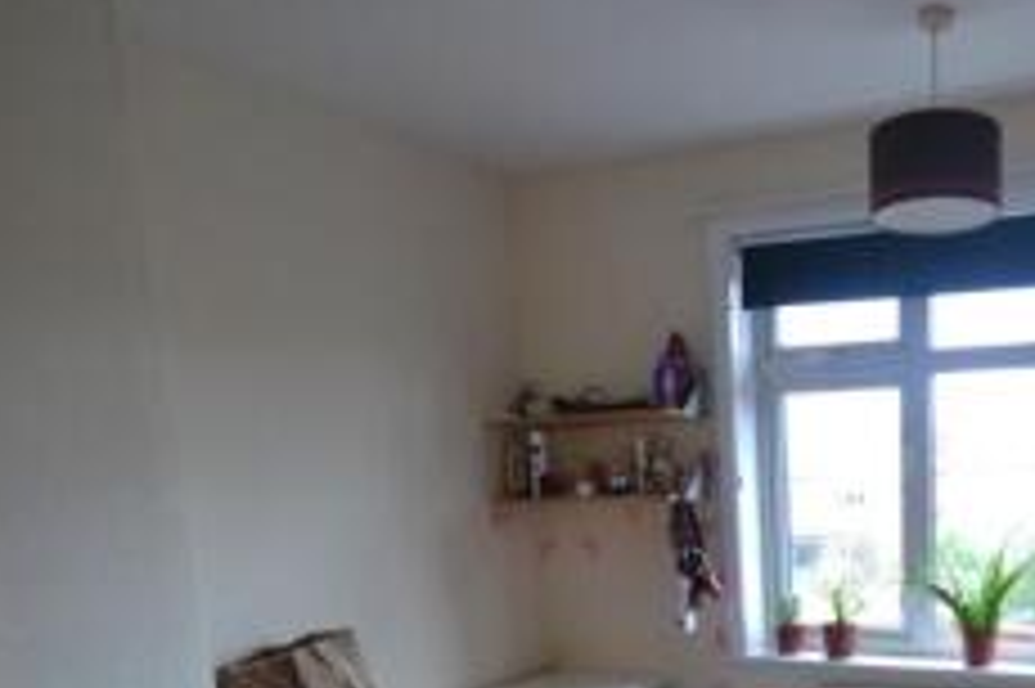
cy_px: 686
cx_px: 891
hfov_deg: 54.2
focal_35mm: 31
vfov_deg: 37.8
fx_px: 891
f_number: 3.5
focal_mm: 10
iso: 1000
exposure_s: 1/60
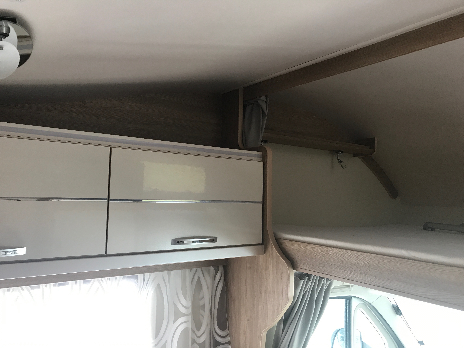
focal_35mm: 28
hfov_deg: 63.4
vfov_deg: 49.7
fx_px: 375
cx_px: 232
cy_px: 174
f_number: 1.8
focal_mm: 3.99
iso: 20
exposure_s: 1/33
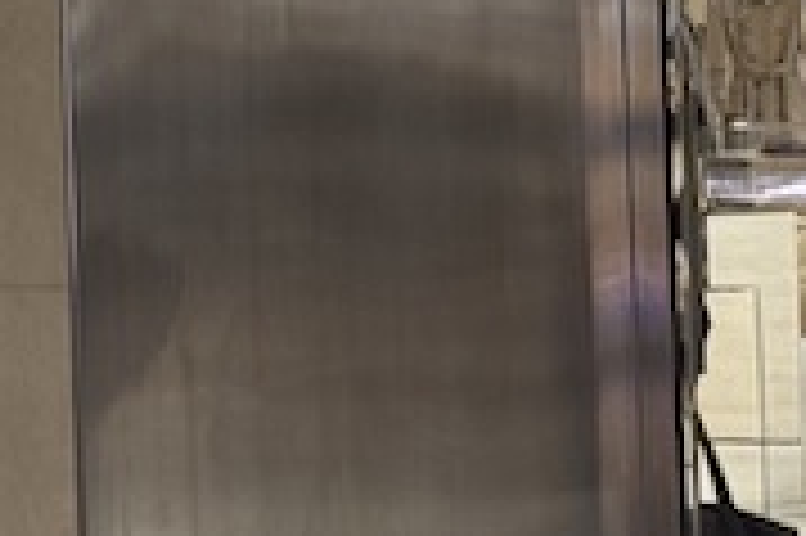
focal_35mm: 251
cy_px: -254
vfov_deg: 5.4
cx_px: 928
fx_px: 5614
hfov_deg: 8.1
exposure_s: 1/60
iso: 80
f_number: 1.78
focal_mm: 6.76
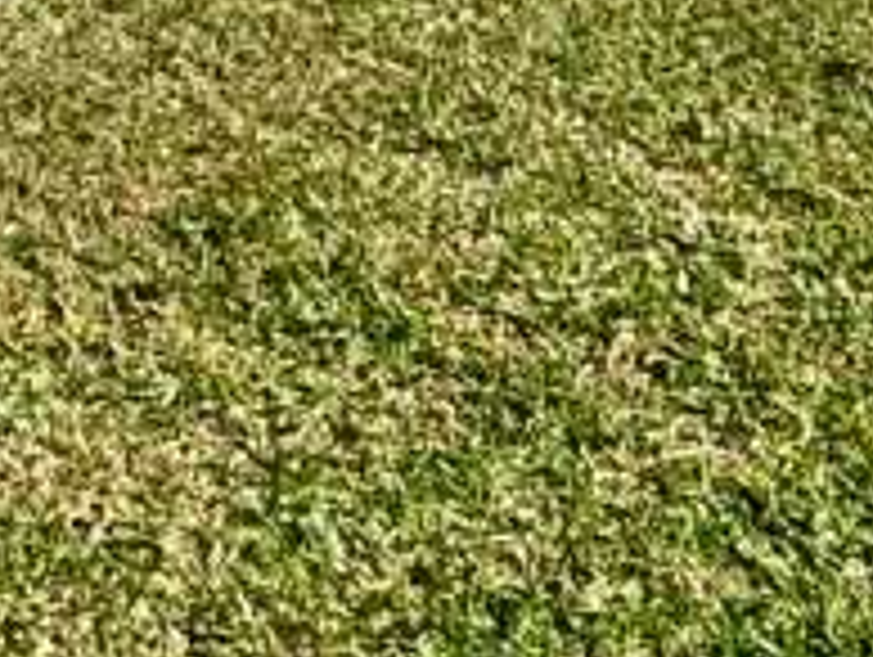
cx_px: -32
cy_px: -1123
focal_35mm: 108
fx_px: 2727
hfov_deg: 17.7
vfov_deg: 10.8
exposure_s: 1/2985
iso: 50
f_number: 2.2
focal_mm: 2.22
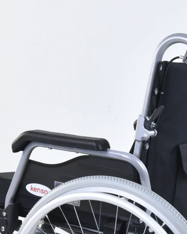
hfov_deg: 12.7
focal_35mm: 121
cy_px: 191
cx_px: 128
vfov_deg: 15.8
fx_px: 837
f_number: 16
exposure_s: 1/30
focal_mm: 40
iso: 3200
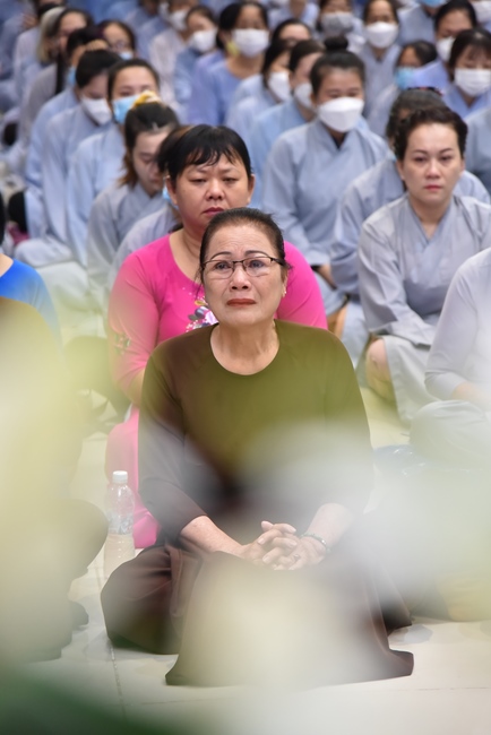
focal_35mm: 120
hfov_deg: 11.4
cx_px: 246
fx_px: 2452
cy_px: 368
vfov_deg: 17.1
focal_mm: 120
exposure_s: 1/125
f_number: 4
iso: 2000
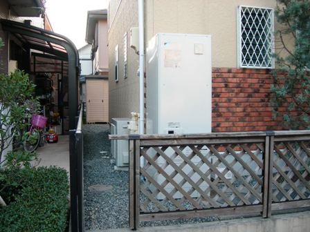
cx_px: 155
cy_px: 116
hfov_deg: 49.0
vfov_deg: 37.7
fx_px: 340
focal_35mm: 38
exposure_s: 1/42.5
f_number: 2.8
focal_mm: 7.8
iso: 50
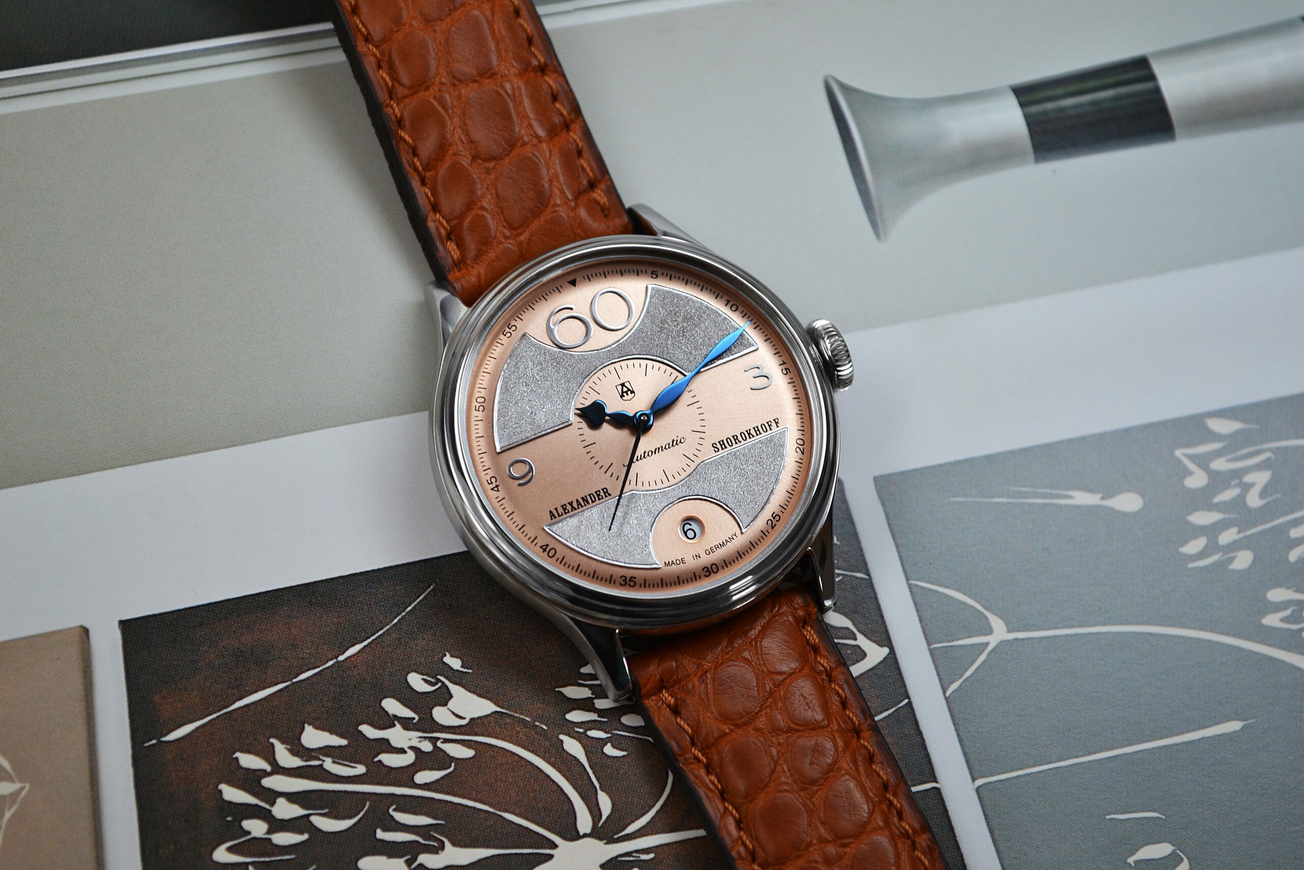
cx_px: 652
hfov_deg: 24.6
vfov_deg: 16.6
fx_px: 2988
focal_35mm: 82
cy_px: 435
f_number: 5.6
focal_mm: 55
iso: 160
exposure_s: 1/125
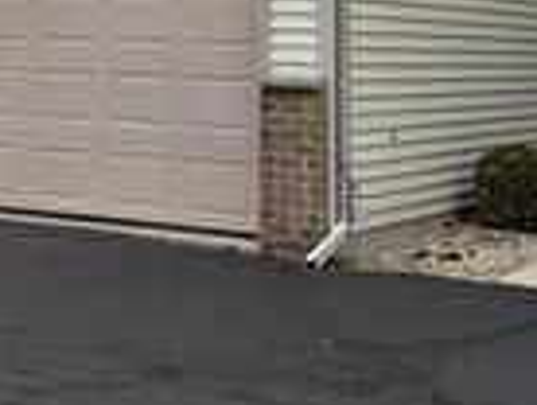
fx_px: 1461
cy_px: -115
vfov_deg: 15.1
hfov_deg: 20.3
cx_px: 35
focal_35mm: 94
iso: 25
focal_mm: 4.25
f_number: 1.8
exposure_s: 1/507
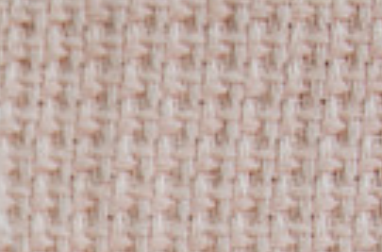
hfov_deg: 7.2
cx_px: -314
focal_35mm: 277
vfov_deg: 4.8
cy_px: 680
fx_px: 2929
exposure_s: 1/30
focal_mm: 32
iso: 125
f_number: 5
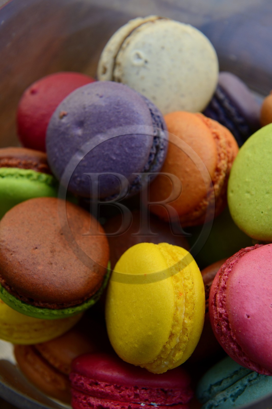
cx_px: 136
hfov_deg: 19.4
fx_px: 794
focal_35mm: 70
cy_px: 204
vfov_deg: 28.9
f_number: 9
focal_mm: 70
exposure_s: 1/80
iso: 400
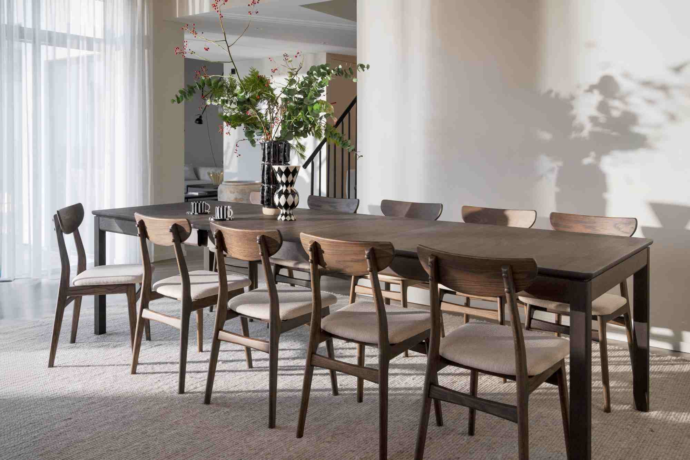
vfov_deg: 41.1
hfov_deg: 58.7
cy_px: 230
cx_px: 345
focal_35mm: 32
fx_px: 613
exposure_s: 1/10
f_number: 5
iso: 800
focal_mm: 32
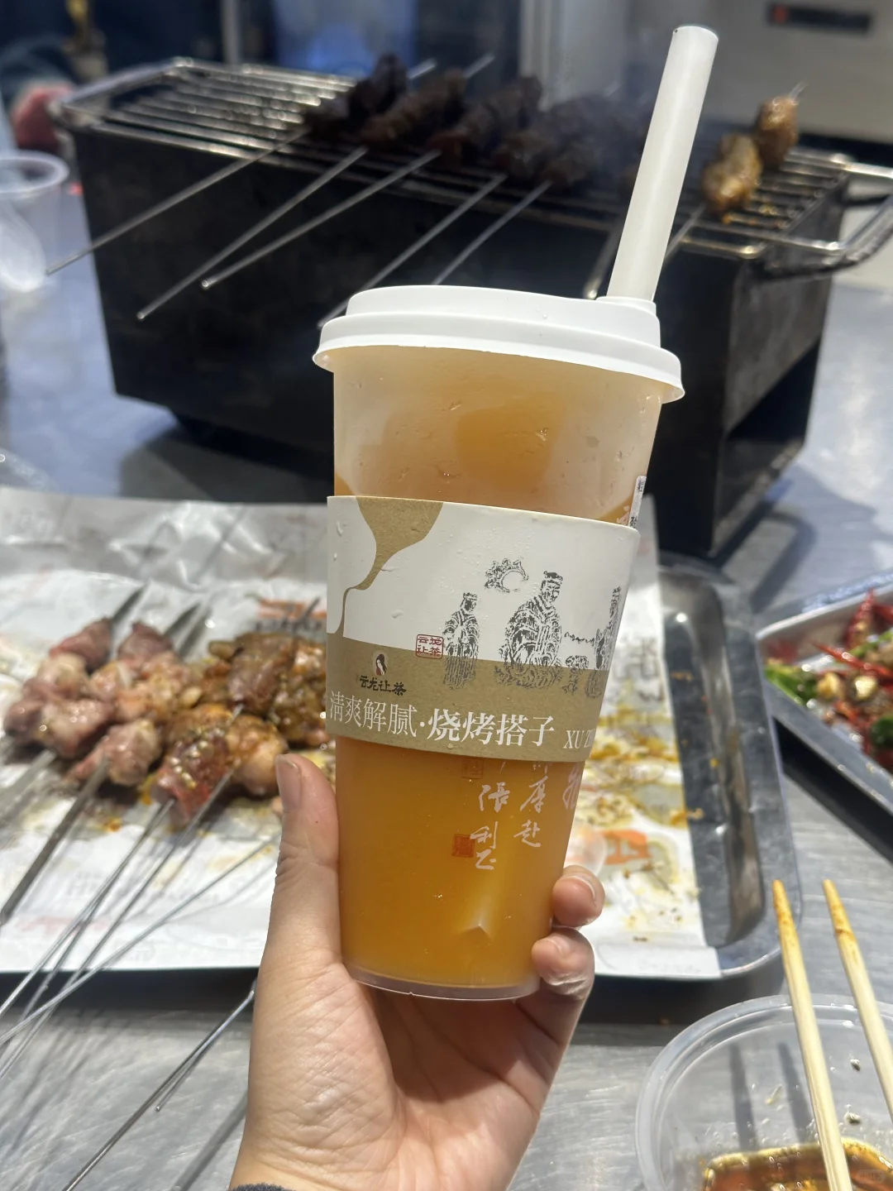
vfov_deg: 39.7
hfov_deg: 30.3
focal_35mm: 48
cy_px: 596
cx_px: 446
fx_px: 1651
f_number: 1.78
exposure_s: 1/100
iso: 100
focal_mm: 6.86
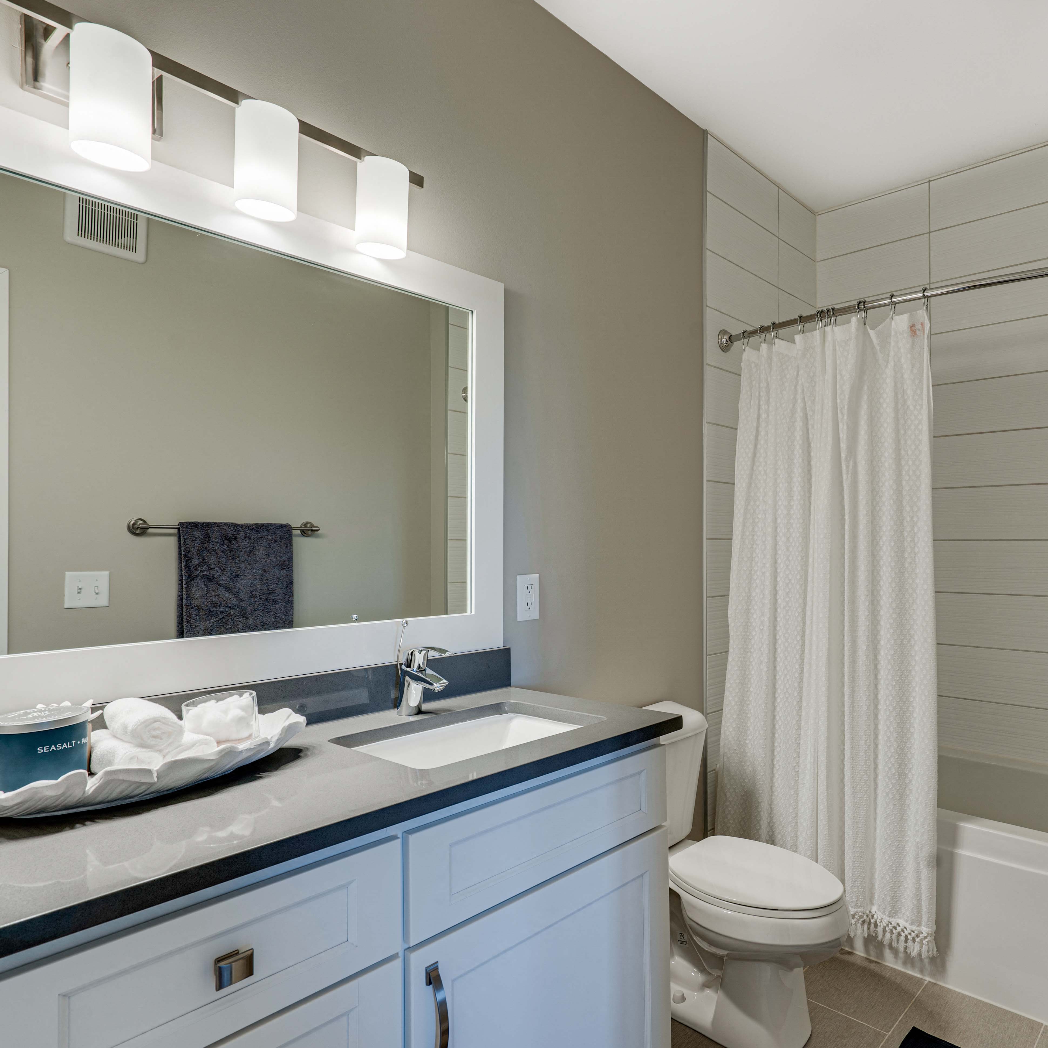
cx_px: 671
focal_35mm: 21
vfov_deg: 72.1
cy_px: 538
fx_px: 719
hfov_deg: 70.7
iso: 100
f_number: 8
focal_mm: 16
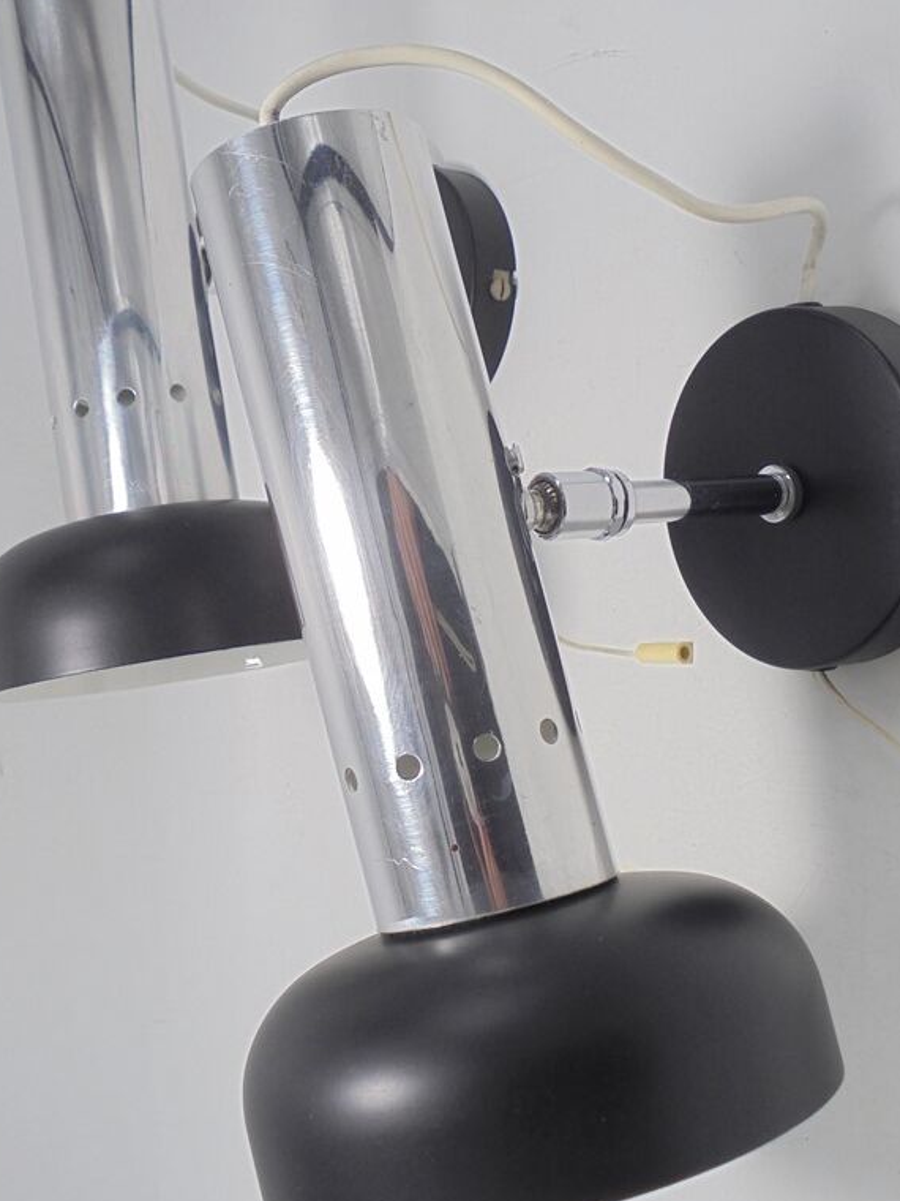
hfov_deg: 32.2
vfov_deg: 42.1
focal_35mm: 45
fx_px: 1560
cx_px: 484
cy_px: 621
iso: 100
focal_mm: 6.9
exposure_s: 1/60
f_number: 4.2
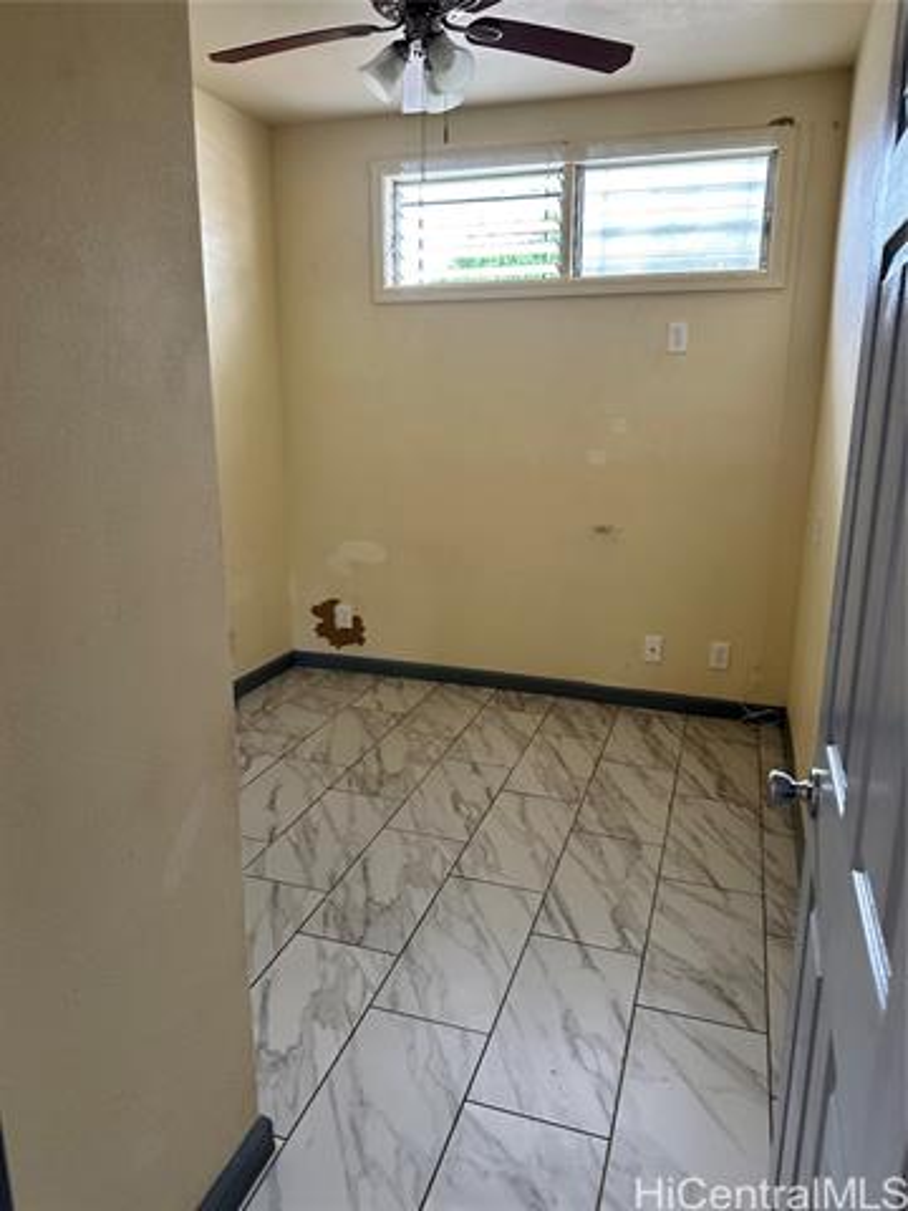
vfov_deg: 71.6
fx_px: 839
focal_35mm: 24
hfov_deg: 56.8
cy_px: 606
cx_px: 454
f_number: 1.78
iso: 200
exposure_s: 1/60
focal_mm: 6.86
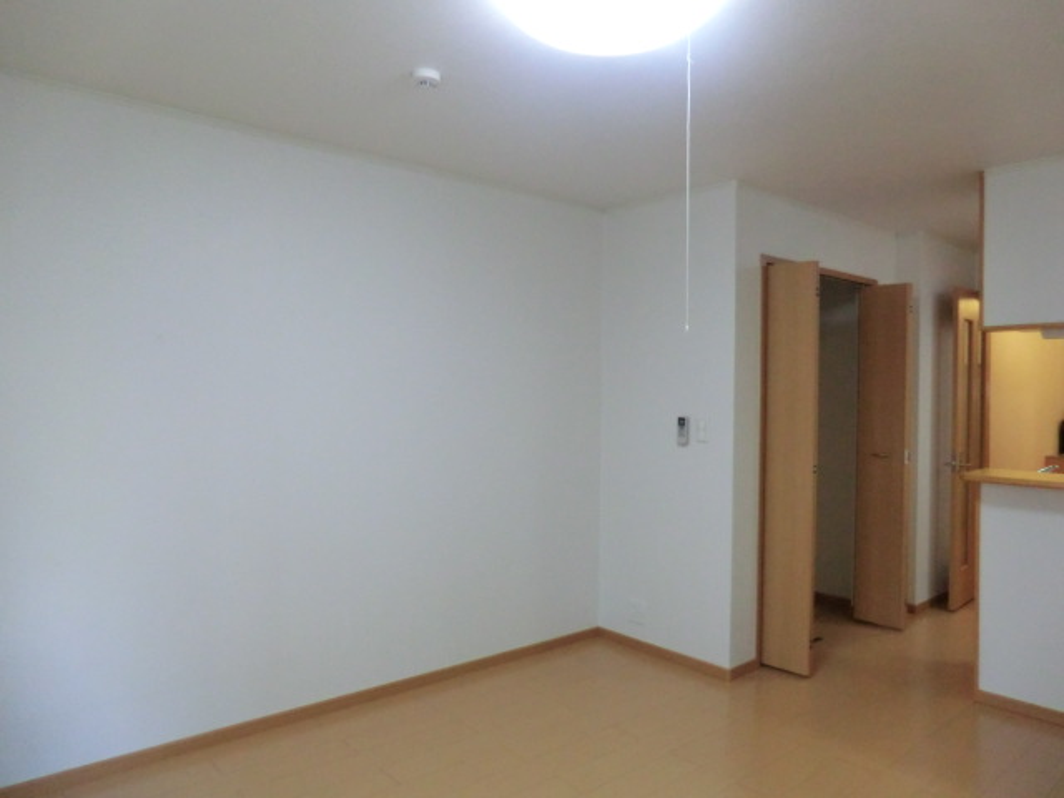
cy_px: 399
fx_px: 738
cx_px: 532
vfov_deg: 56.8
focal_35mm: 24
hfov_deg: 71.6
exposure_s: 1/60
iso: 500
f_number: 3.2
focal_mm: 4.3
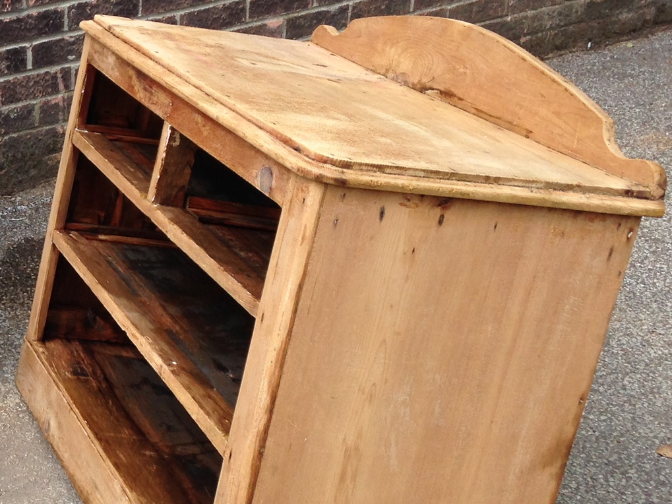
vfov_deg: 18.2
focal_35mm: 81
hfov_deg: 22.6
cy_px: 258
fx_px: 1572
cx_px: -81
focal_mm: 4.12
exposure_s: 1/526
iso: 50
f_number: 2.4
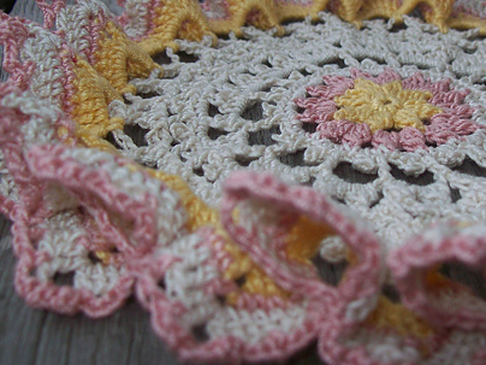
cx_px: 314
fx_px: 800
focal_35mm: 57
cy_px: 122
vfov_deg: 25.5
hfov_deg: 33.6
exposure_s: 1/64
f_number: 2.7
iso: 80
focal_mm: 6
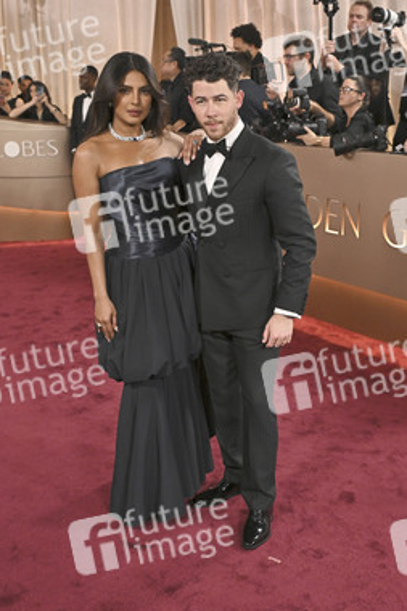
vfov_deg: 47.4
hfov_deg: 32.6
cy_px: 296
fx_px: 696
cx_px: 198
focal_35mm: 41
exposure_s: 1/320
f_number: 5.6
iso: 2500
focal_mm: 39
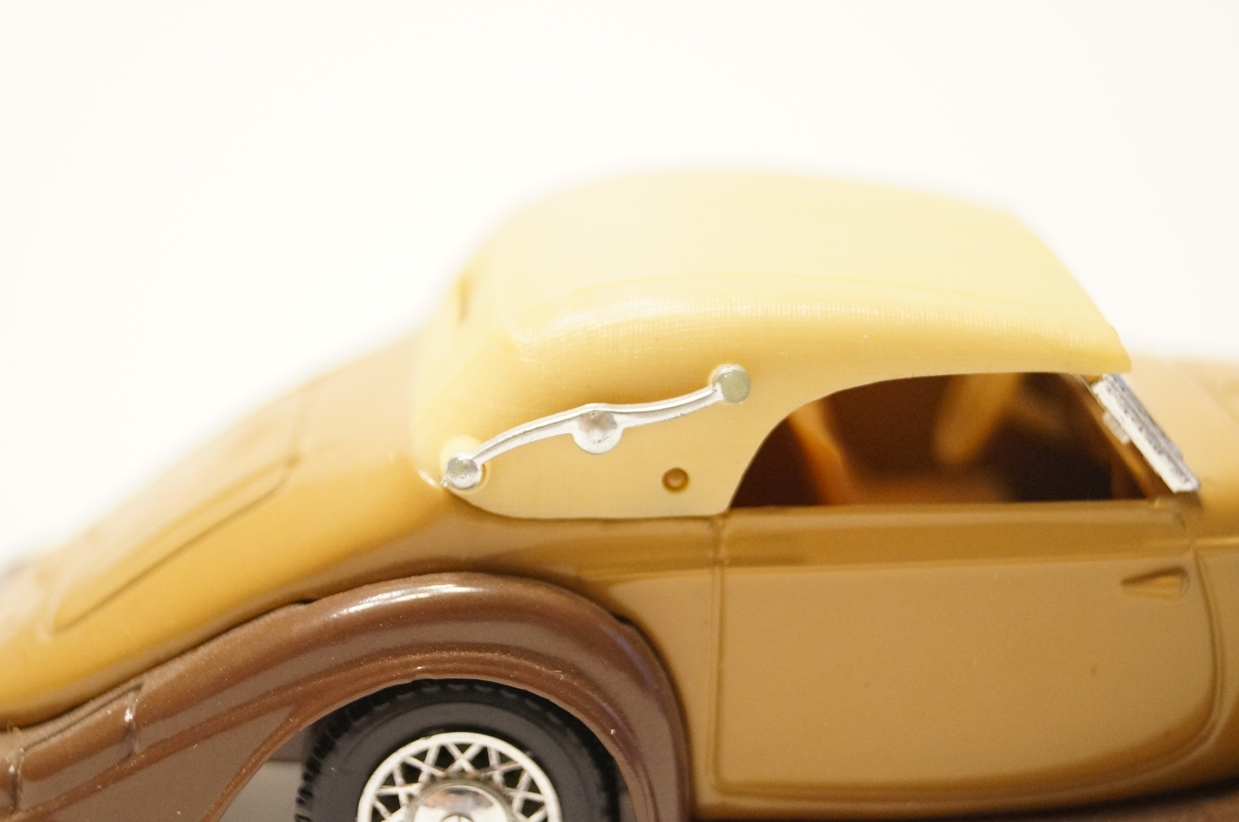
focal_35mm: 82
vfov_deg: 16.5
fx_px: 2835
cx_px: 620
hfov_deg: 24.7
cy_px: 411
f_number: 5.6
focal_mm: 55
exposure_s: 1/100
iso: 3200
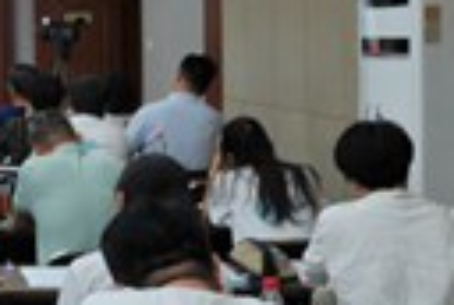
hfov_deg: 18.9
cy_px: 73
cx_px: -156
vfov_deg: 13.8
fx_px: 1251
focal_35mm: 99
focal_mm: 24
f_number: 4
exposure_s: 1/25
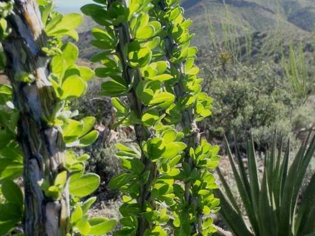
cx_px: 185
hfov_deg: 41.1
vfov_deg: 31.5
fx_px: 419
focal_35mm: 46
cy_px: 130
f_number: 5
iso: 64
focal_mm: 6.53
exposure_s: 1/100
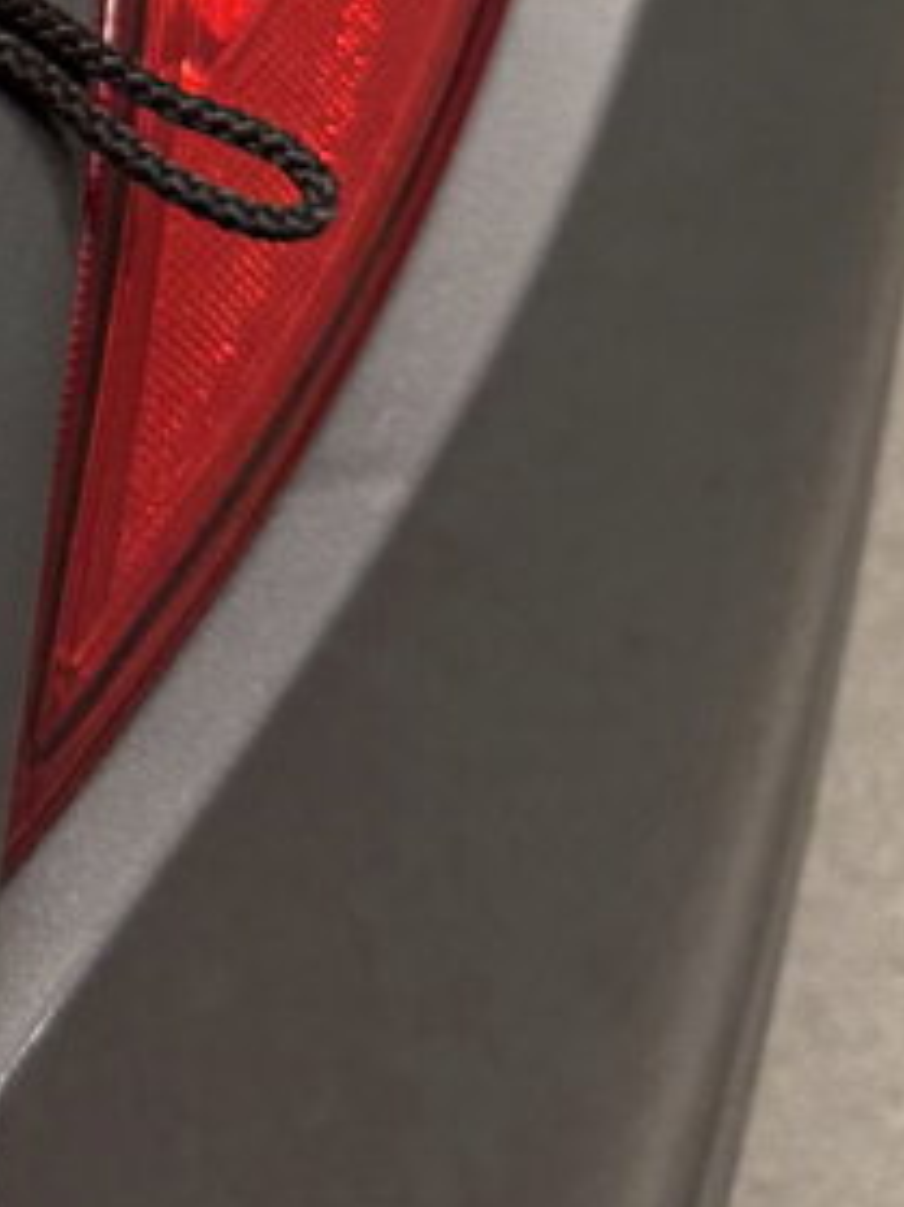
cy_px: -91
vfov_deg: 21.2
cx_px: -718
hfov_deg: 14.7
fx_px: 3067
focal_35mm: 88
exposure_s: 1/100
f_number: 1.78
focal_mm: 6.76
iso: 160
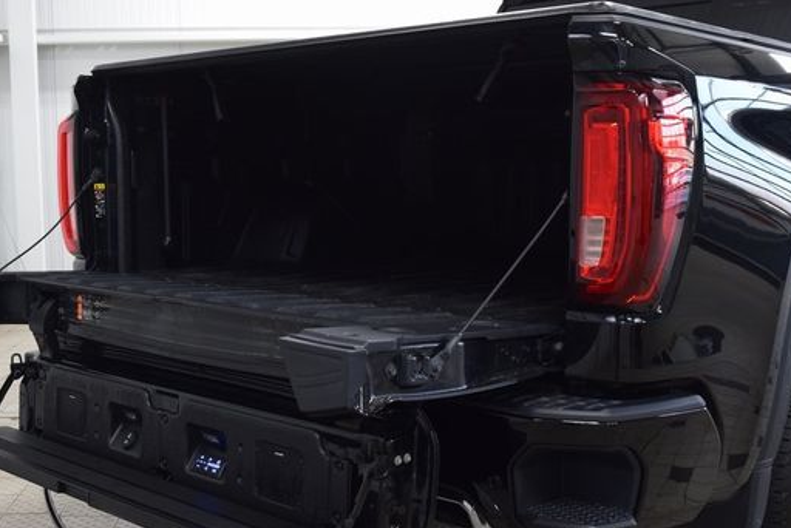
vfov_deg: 29.8
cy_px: 316
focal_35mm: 45
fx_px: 989
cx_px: 341
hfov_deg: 43.5
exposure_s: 1/15
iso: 720
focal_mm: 24
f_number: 6.3
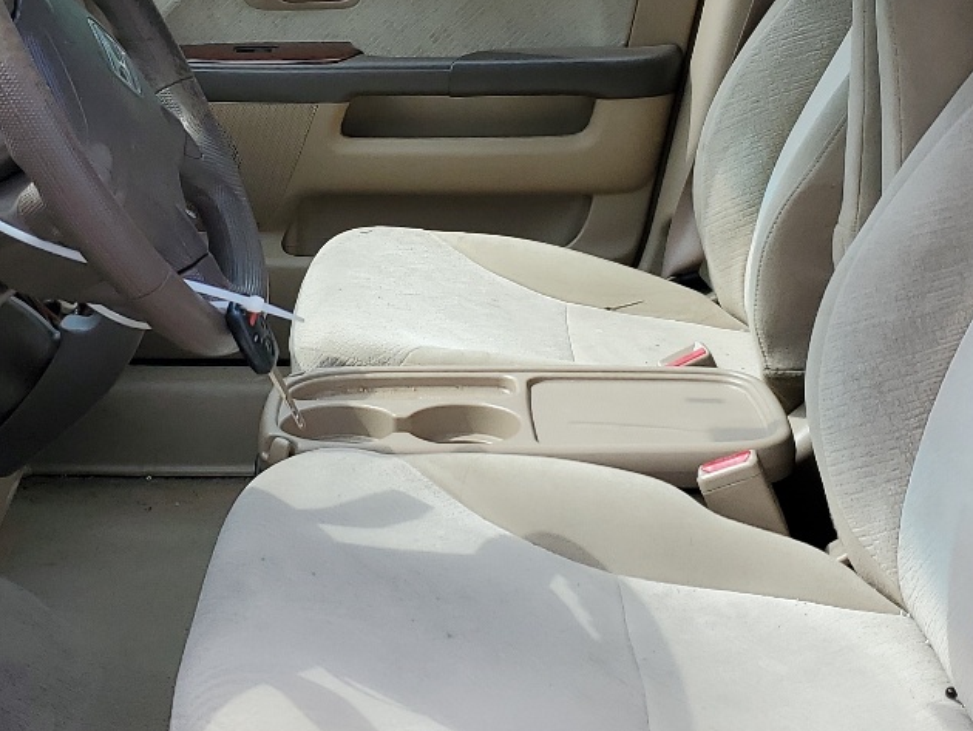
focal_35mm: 66
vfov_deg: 22.2
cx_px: 443
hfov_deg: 29.4
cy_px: 272
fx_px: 1856
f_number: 1.5
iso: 50
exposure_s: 1/909
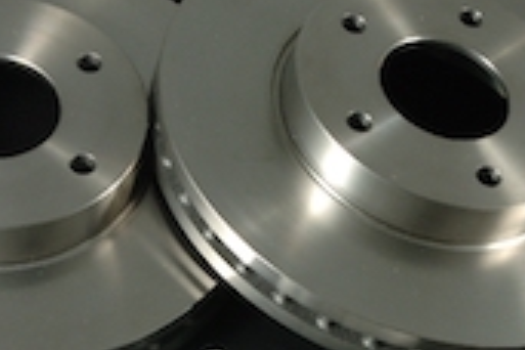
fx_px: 1939
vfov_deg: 10.3
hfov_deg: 15.4
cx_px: 252
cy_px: 298
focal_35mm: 133
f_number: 13
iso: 200
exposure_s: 1/125
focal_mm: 38
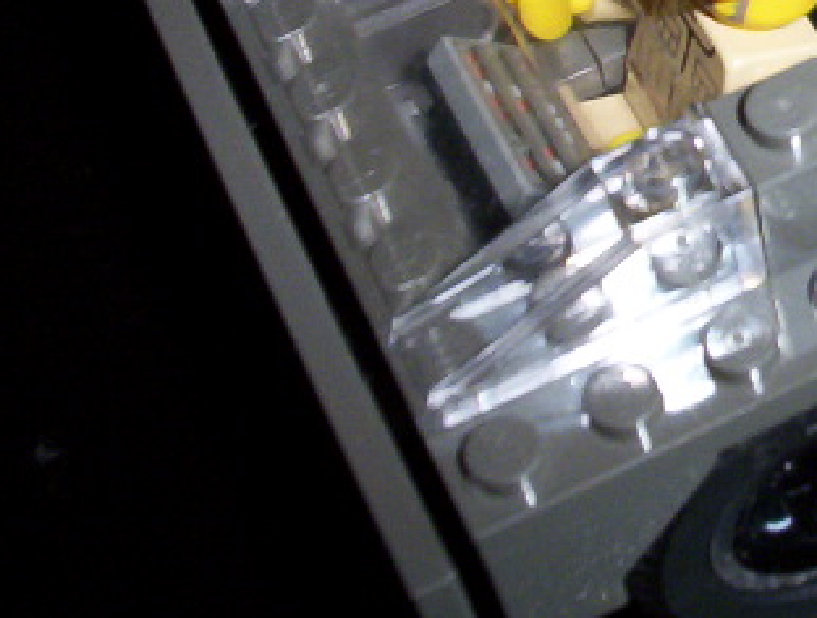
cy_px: -37
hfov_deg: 18.1
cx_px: 1011
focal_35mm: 102
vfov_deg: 14.3
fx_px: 2415
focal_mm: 6
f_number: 4.5
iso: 140
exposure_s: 1/30
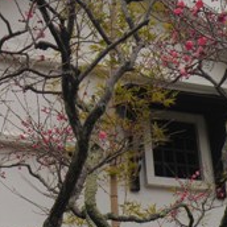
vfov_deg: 20.1
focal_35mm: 85
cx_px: 68
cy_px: 34
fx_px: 631
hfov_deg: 20.3
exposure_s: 1/60
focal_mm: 5.5
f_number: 8.2
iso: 64
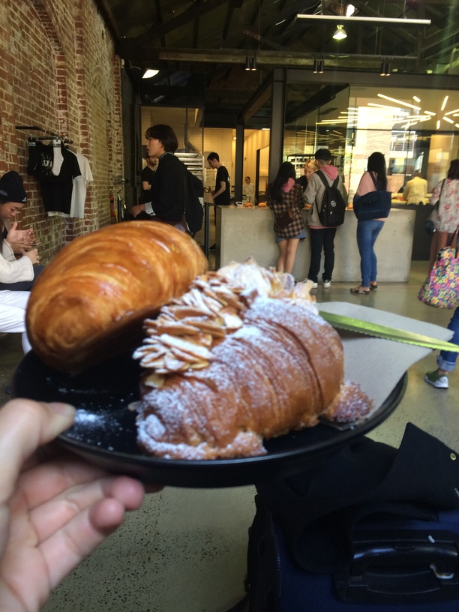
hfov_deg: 48.2
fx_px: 513
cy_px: 306
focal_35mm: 29
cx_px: 230
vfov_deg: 61.7
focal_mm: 4.15
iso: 100
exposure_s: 1/33
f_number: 2.2
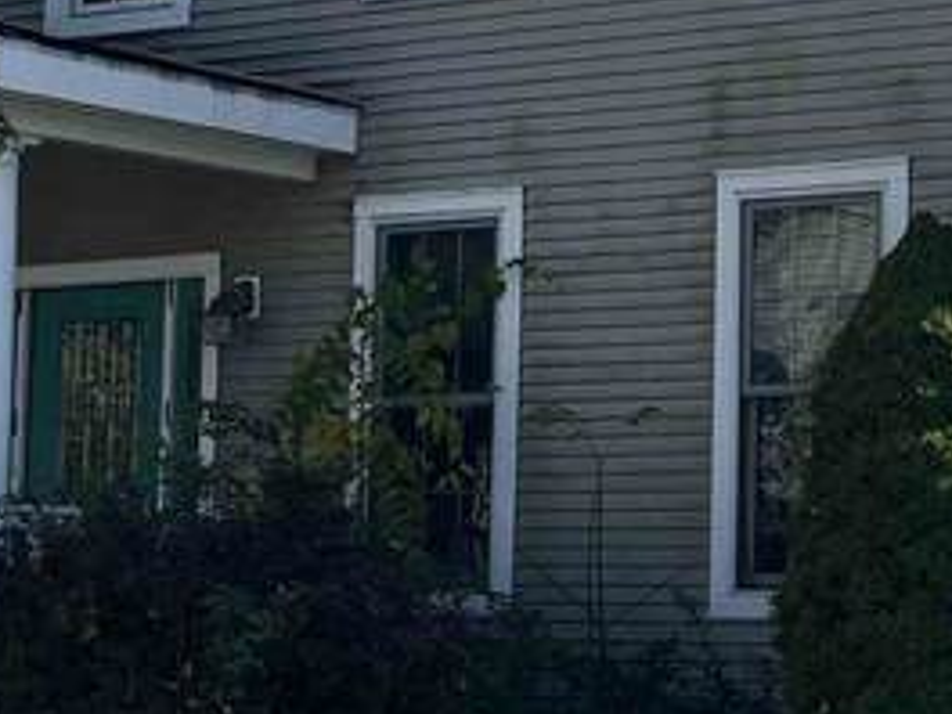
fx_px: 3465
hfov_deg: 15.5
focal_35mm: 126
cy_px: 234
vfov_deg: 11.7
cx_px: 869
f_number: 1.6
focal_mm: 5.1
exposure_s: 1/2967
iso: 50
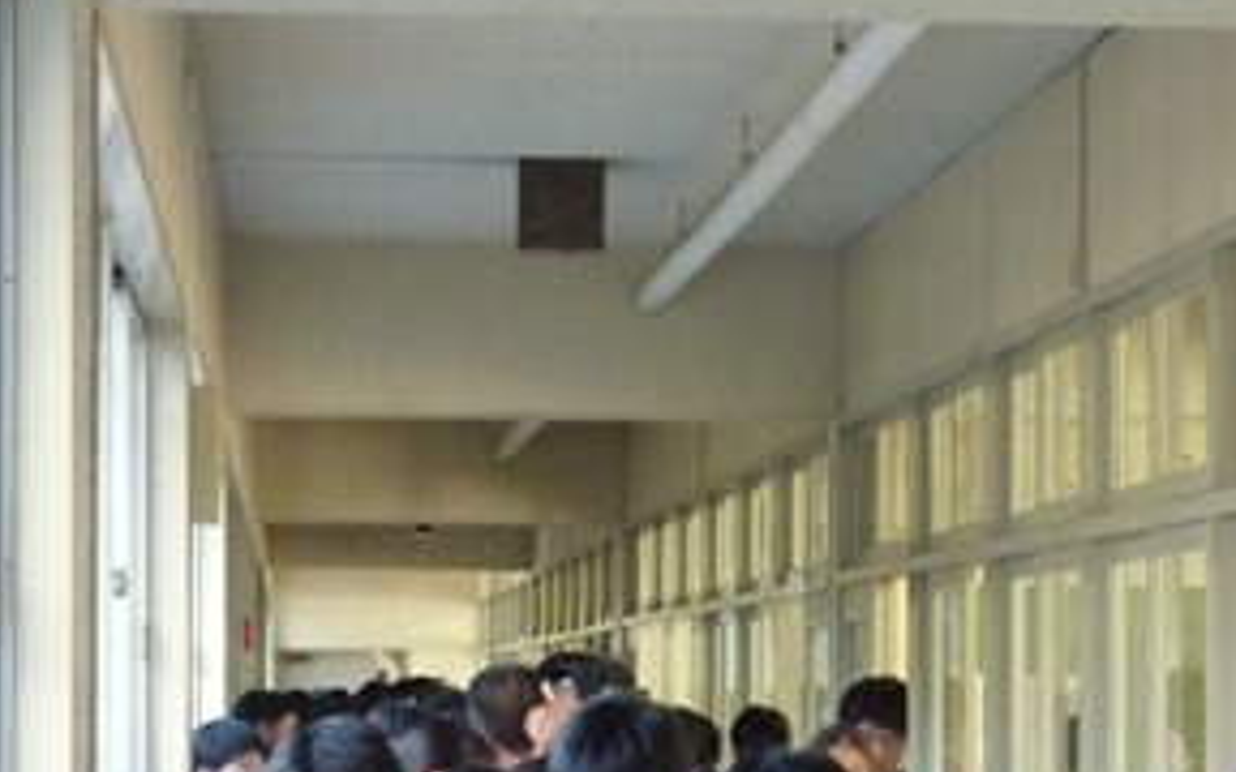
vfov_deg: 9.5
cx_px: 725
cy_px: 695
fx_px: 4615
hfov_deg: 15.2
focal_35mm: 137
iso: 2500
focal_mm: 13.7
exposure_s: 1/100
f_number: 4.2
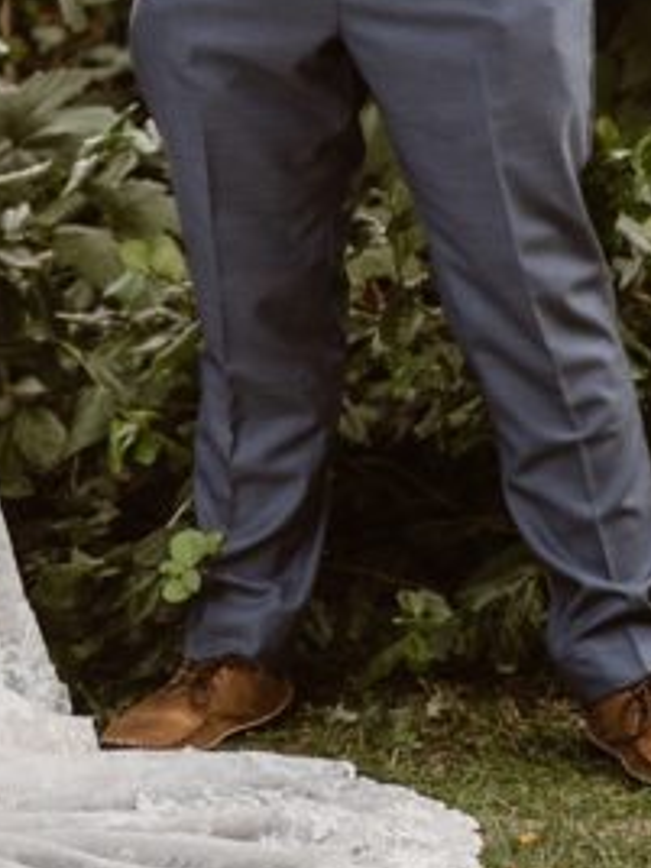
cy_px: -564
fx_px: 7849
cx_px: -84
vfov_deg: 6.2
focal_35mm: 313
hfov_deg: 4.7
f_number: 1.8
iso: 200
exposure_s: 1/400
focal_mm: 85
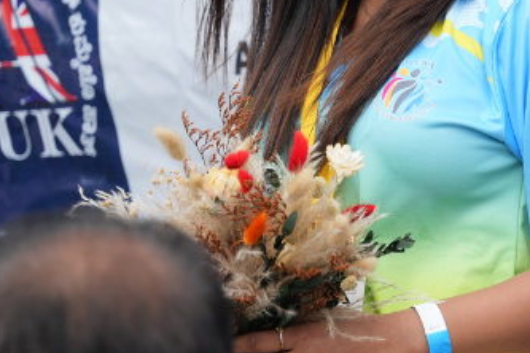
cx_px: 740
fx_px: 2488
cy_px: 165
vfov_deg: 8.1
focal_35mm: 169
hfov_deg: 11.7
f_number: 2.8
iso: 250
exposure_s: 1/2000
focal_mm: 55
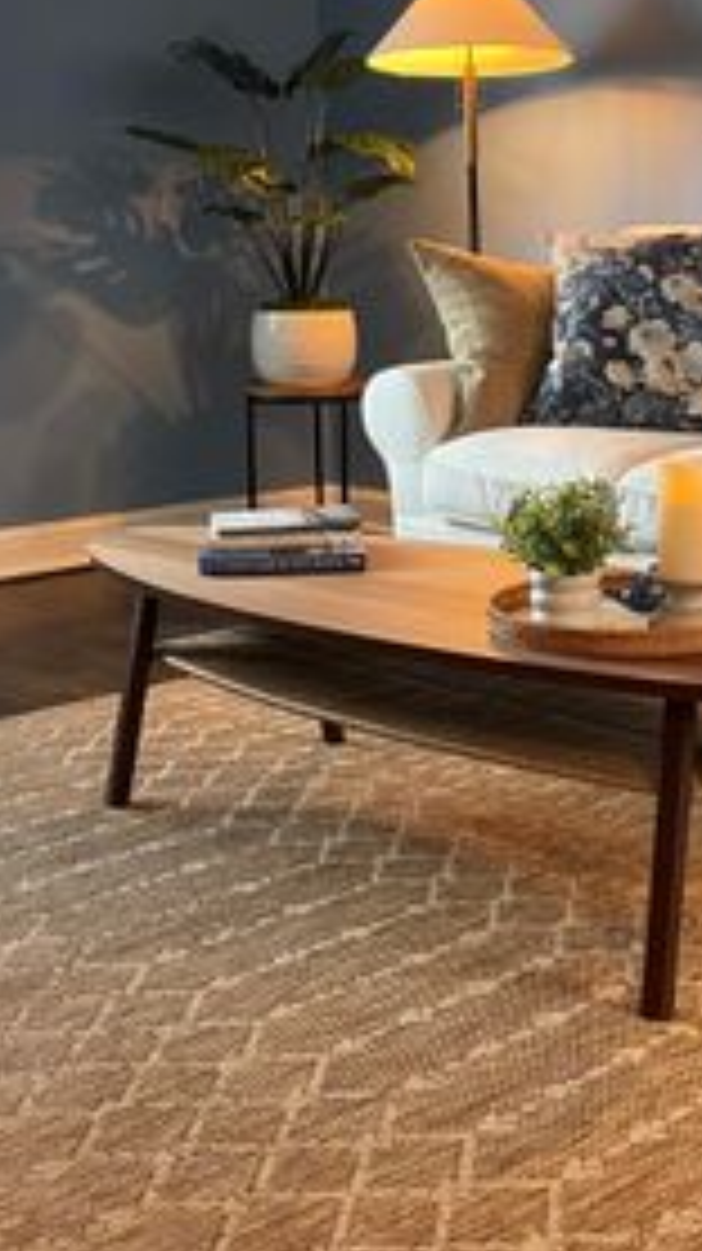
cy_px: 484
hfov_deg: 23.2
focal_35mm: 51
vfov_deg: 40.4
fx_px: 1691
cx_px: 531
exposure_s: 1/60
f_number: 1.6
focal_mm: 4.2
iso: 160
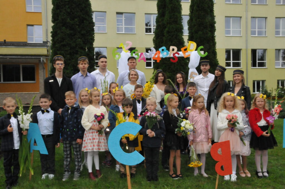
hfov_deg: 51.3
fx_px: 296
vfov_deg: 35.4
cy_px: 94
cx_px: 142
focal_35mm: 38
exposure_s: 1/200
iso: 2800
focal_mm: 25
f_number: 25
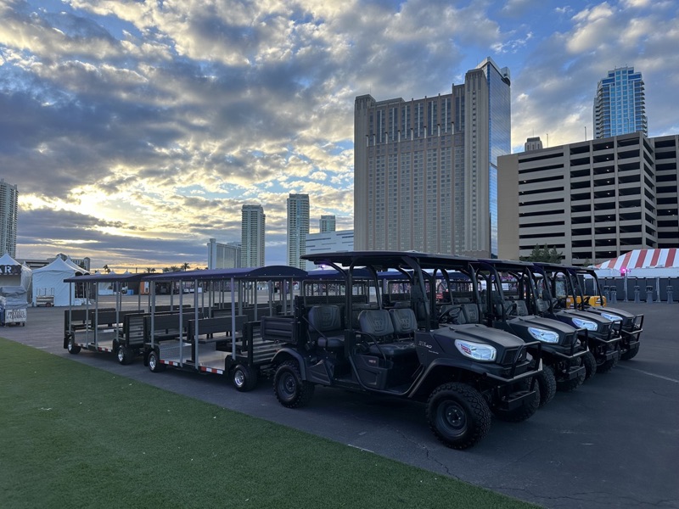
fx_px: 471
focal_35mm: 24
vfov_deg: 56.8
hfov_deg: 71.6
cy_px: 254
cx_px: 340
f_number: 1.78
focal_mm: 6.86
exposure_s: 1/1304
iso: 80
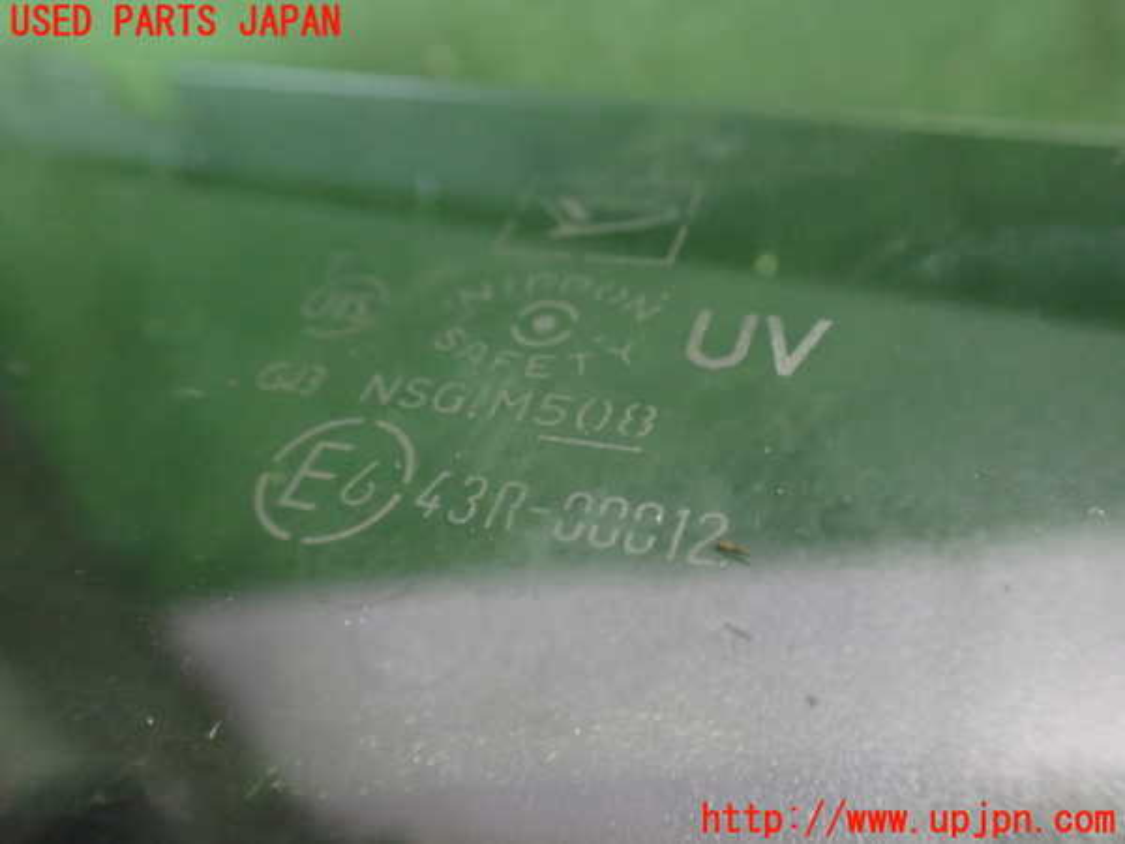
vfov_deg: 46.8
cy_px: 422
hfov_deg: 60.0
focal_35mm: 30
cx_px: 562
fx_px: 975
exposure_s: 1/30
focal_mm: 5.4
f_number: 2.3
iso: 1000
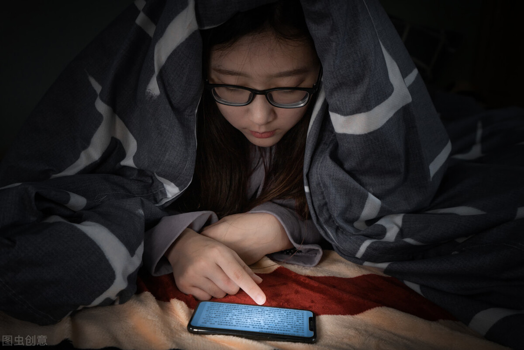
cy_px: 175
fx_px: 509
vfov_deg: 37.9
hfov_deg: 54.4
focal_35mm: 35
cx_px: 262
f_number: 5
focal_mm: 35
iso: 500
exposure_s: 1/125
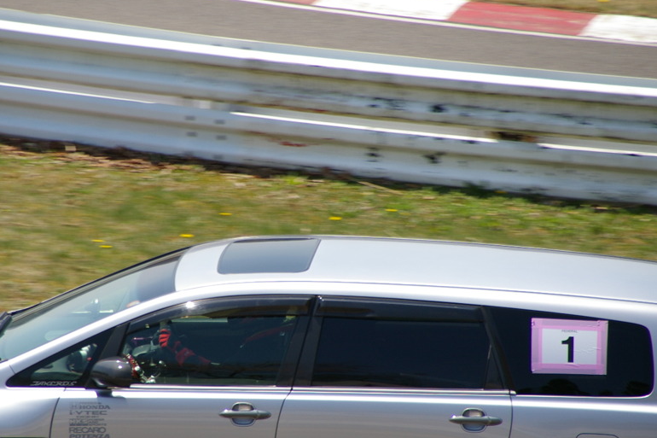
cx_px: 253
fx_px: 9104
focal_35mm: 499
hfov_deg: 4.1
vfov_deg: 2.8
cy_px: 259
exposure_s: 1/500
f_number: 8
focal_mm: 250
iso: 200
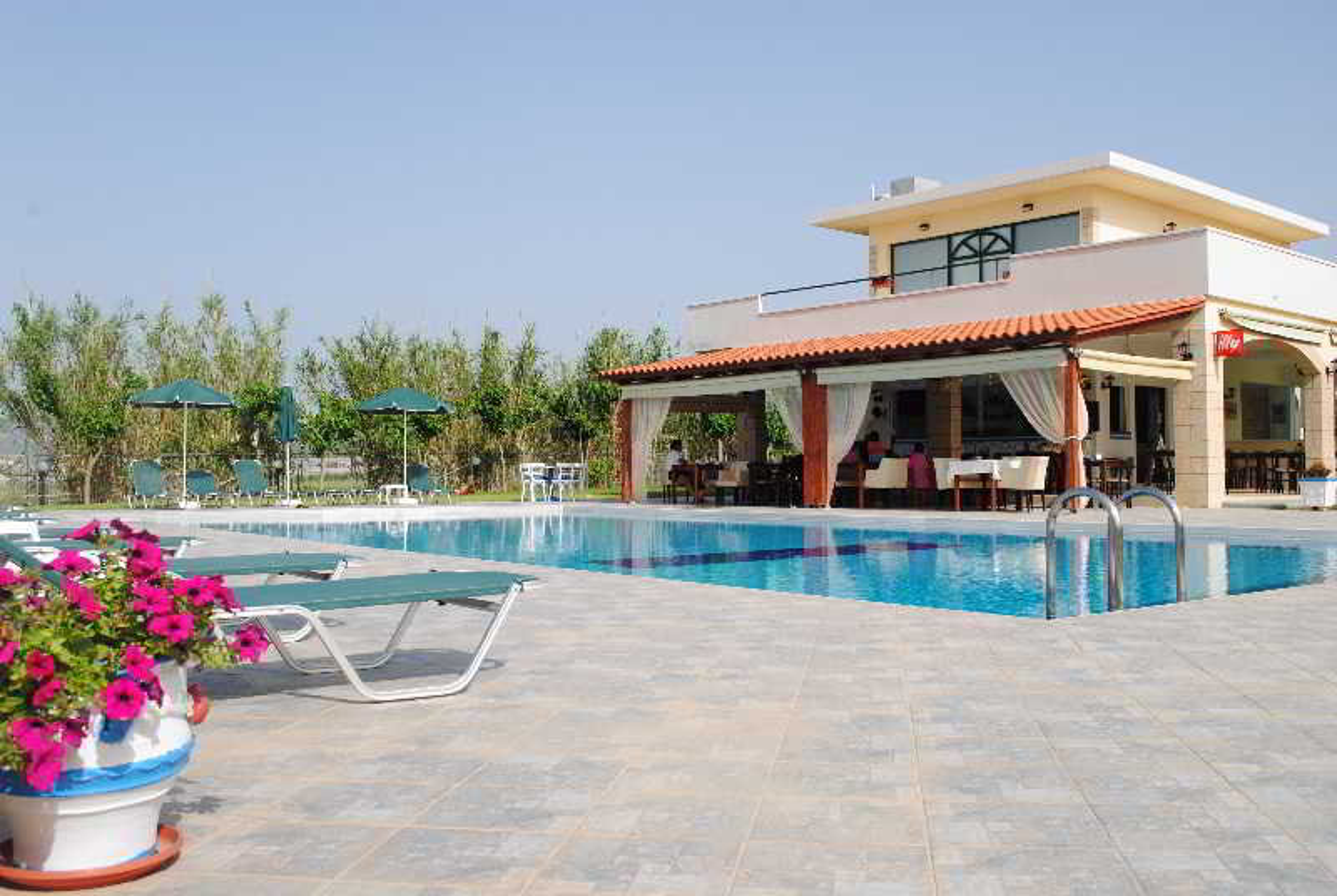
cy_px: 448
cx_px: 668
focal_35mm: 33
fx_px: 1227
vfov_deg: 40.1
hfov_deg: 57.2
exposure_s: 1/250
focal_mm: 22
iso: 100
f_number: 8
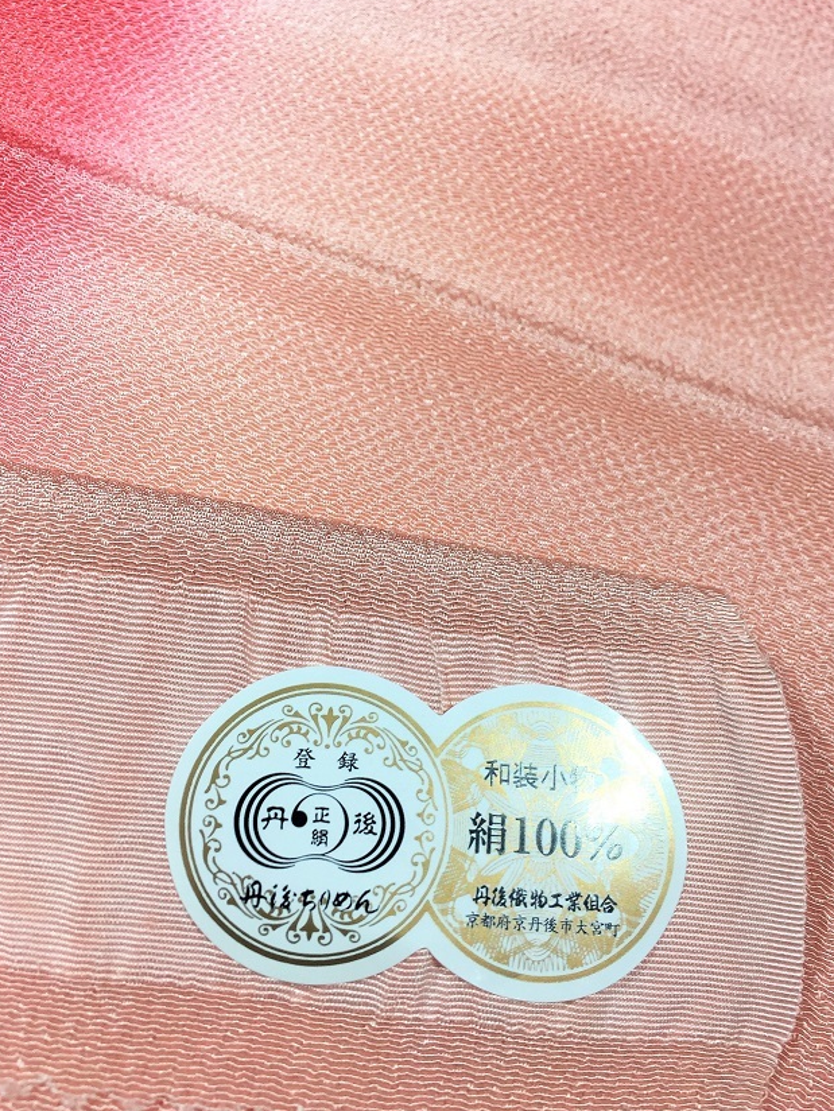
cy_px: 557
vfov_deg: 60.0
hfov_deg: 46.8
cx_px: 419
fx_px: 963
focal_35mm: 30
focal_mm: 4.15
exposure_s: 1/120
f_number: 2.2
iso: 32
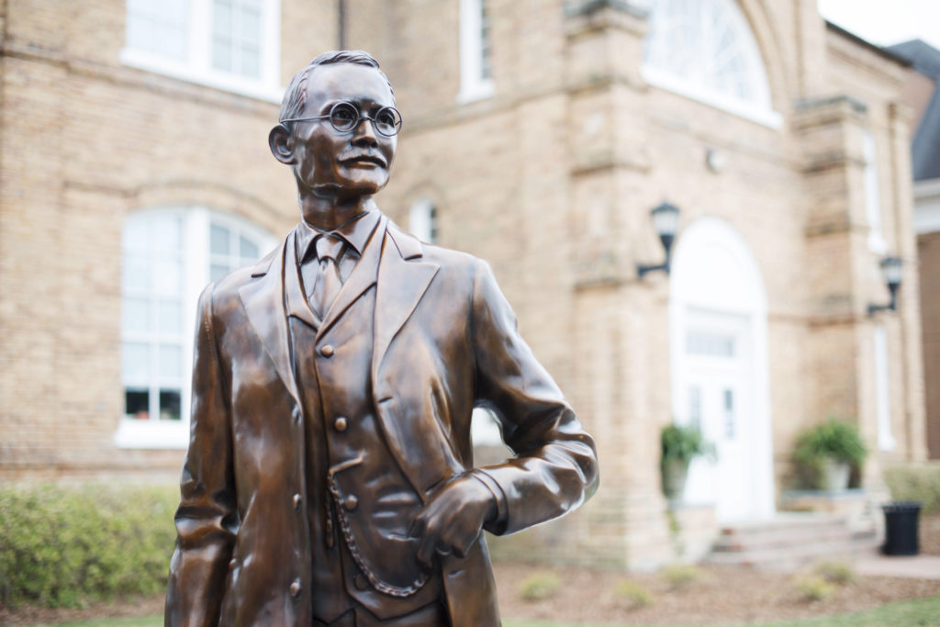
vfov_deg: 27.0
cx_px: 470
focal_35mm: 50
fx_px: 1306
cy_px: 314
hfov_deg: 39.6
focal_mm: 50
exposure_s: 1/200
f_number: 2.2
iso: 200
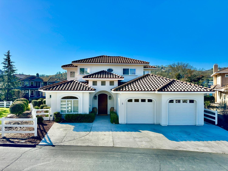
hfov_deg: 71.6
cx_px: 114
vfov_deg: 56.8
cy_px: 86
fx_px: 158
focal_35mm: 24
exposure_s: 1/5525
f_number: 1.78
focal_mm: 6.86
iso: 80
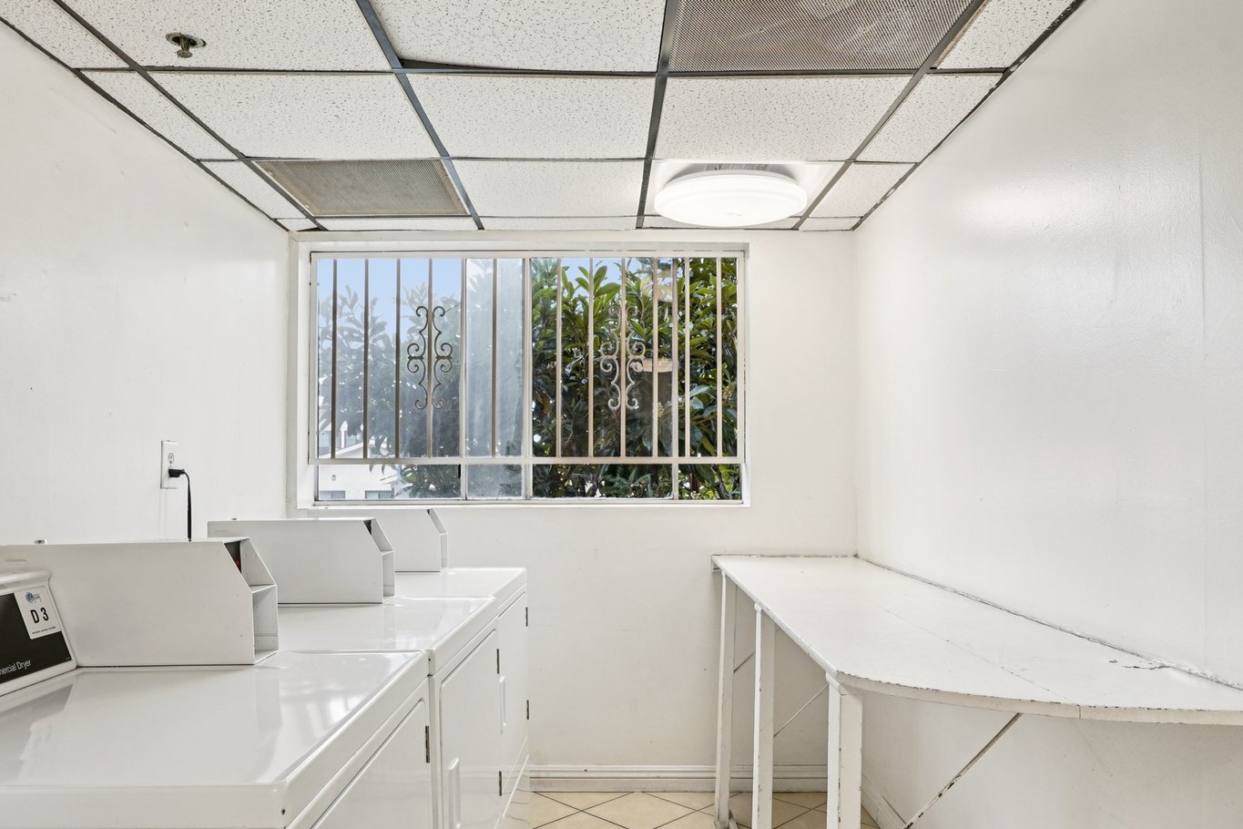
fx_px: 829
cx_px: 626
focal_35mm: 24
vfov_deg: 52.7
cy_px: 502
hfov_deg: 73.7
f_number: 8
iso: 400
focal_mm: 16
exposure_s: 1/30
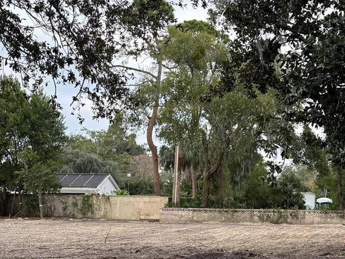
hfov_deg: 30.2
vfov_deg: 22.8
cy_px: 186
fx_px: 638
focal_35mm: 64
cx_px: 200
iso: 100
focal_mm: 6.76
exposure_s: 1/494
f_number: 1.78
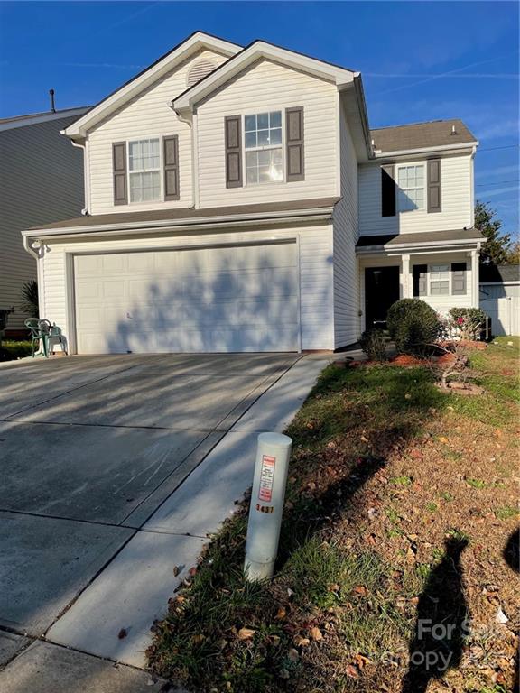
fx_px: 521
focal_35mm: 26
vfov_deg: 67.3
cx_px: 260
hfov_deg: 53.1
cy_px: 346
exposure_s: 1/5556
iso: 32
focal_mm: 4.2
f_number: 1.6
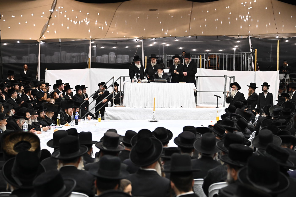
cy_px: 98
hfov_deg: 20.4
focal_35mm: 100
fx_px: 822
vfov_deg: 13.7
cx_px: 148
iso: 3200
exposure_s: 1/250
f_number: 5.3
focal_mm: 100
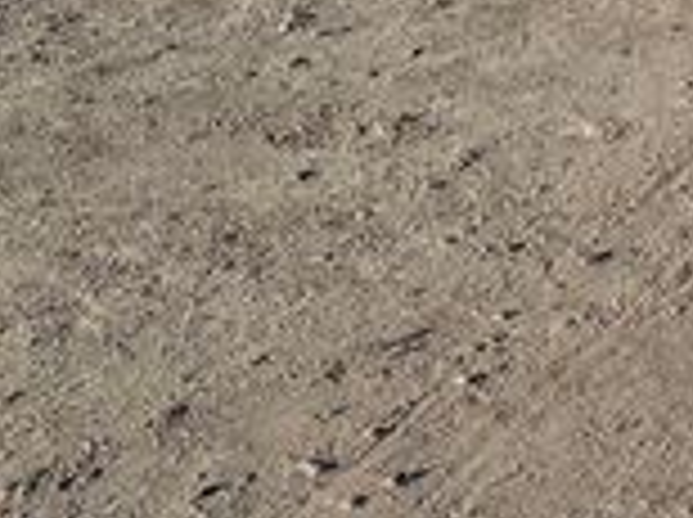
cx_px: 1287
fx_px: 1999
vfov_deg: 12.8
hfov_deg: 16.2
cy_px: -536
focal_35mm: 100
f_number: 1.78
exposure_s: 1/9091
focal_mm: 6.76
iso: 80
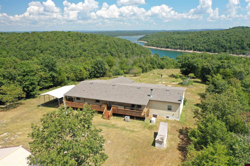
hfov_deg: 65.5
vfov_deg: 46.4
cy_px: 83
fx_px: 194
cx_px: 125
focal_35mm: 28
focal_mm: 10.26
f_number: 3.2
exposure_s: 1/50
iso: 100
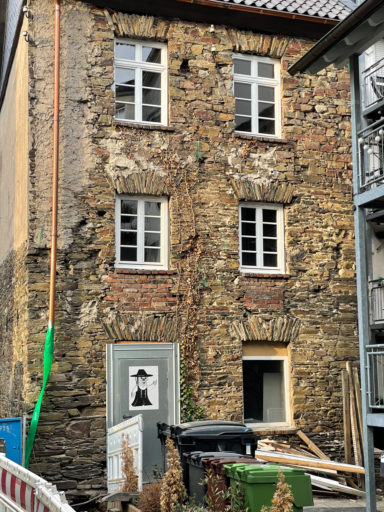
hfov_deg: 28.0
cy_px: 256
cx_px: 192
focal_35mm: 52
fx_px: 769
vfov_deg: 36.8
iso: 25
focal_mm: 6
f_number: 2
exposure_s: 1/99
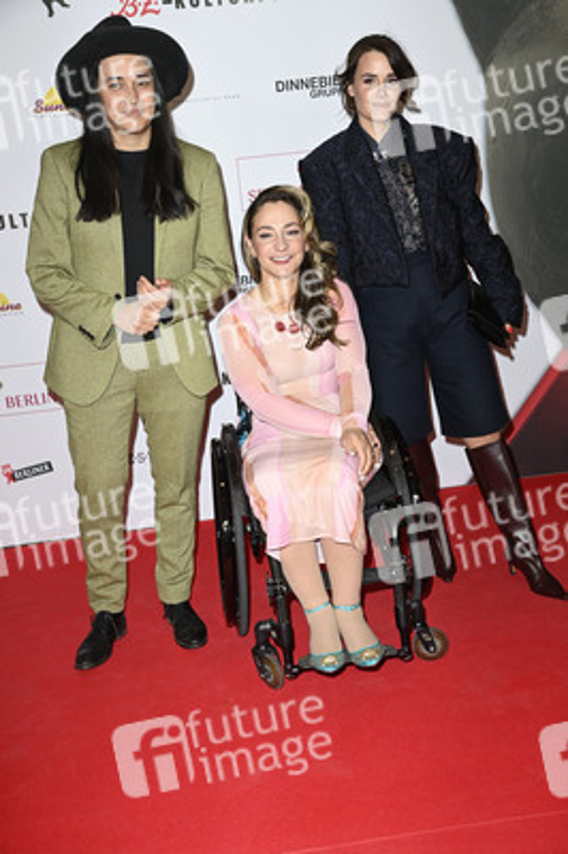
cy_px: 427
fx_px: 1043
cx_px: 284
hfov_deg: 30.5
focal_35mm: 44
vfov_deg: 44.5
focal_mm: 44
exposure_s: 1/250
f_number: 5.6
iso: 500
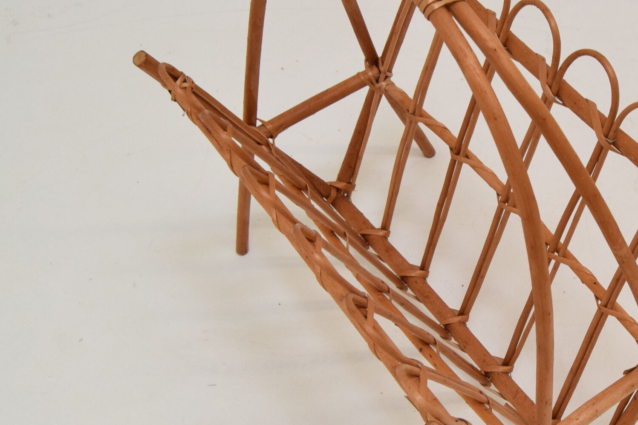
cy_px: 273
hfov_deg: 32.4
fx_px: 1063
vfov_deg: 22.6
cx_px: 524
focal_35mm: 60
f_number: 7.1
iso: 1600
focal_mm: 20
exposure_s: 1/200
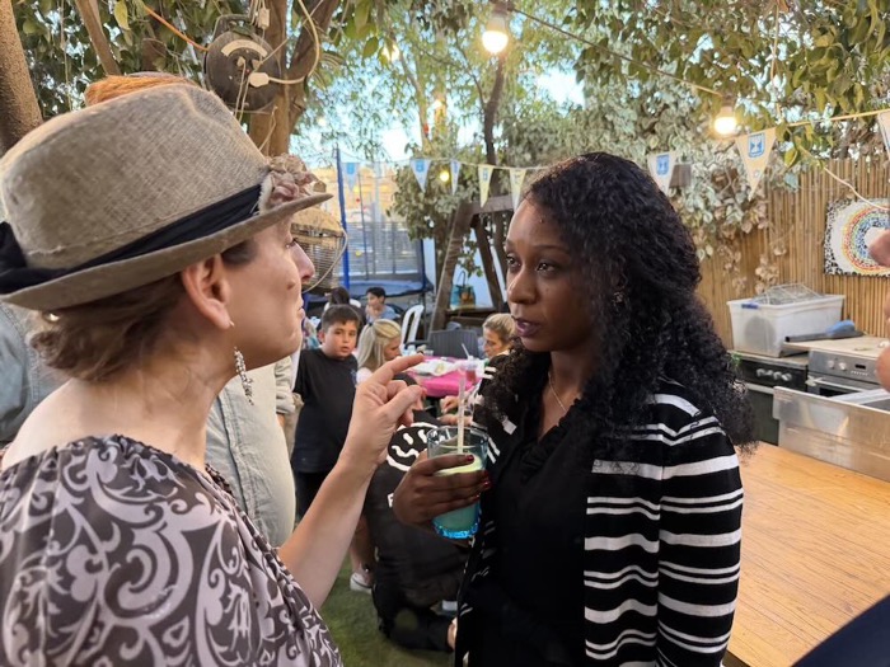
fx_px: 617
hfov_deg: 71.6
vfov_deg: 56.8
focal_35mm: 24
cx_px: 445
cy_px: 334
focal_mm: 6.76
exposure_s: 1/50
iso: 250
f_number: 1.78
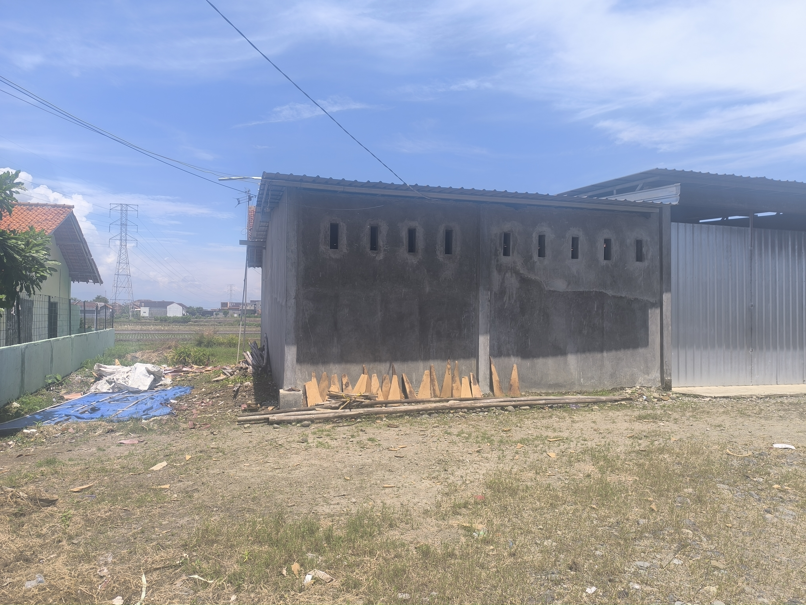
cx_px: 403
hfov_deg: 73.9
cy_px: 302
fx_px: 536
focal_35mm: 23
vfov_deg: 58.9
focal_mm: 6.14
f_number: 1.65
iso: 50
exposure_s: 1/842
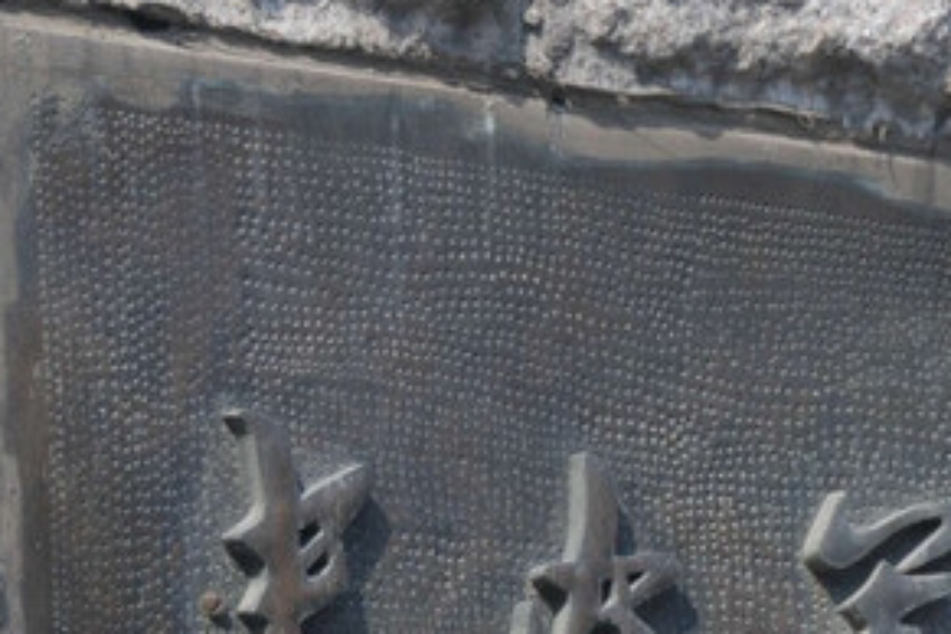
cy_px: 1126
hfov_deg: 5.5
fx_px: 9800
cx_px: 859
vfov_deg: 3.7
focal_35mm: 371
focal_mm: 60
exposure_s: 1/400
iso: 200
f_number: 4.8
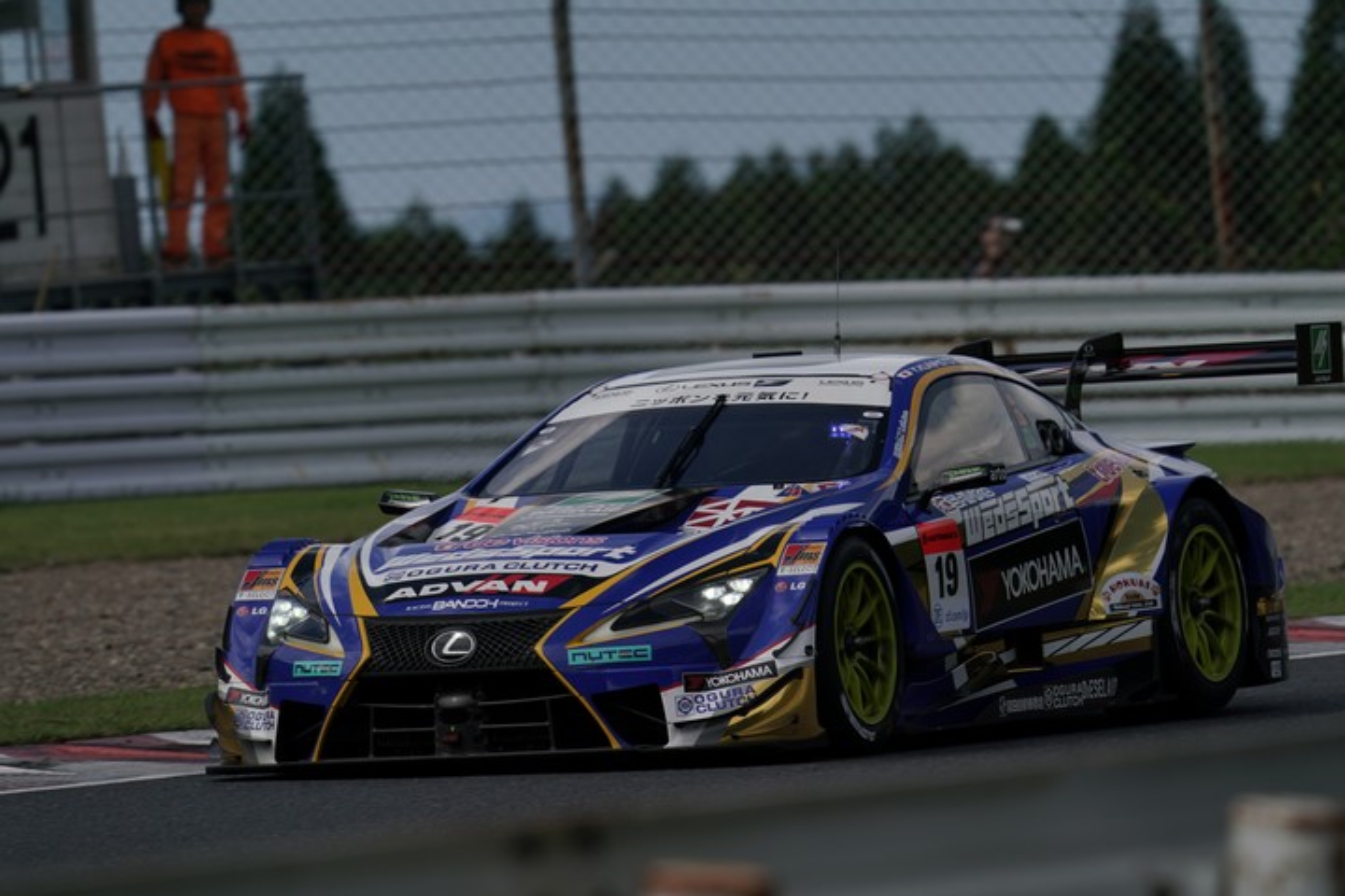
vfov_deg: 2.6
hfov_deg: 3.8
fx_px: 20136
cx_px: 672
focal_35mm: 539
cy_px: 448
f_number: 9
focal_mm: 539
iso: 200
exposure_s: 1/1000
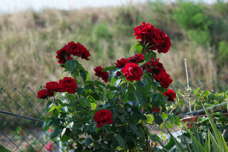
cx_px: 114
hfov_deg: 15.0
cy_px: 76
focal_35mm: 137
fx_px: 868
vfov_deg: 10.0
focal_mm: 89
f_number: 5
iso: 100
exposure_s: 1/250
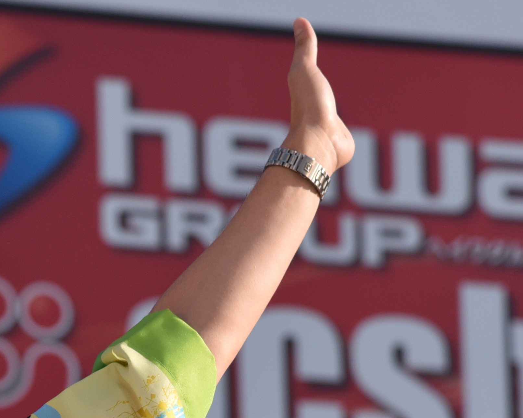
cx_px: 5
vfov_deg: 3.7
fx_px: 6532
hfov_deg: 4.6
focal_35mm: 422
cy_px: 579
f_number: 5.6
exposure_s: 1/1600
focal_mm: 120
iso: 400
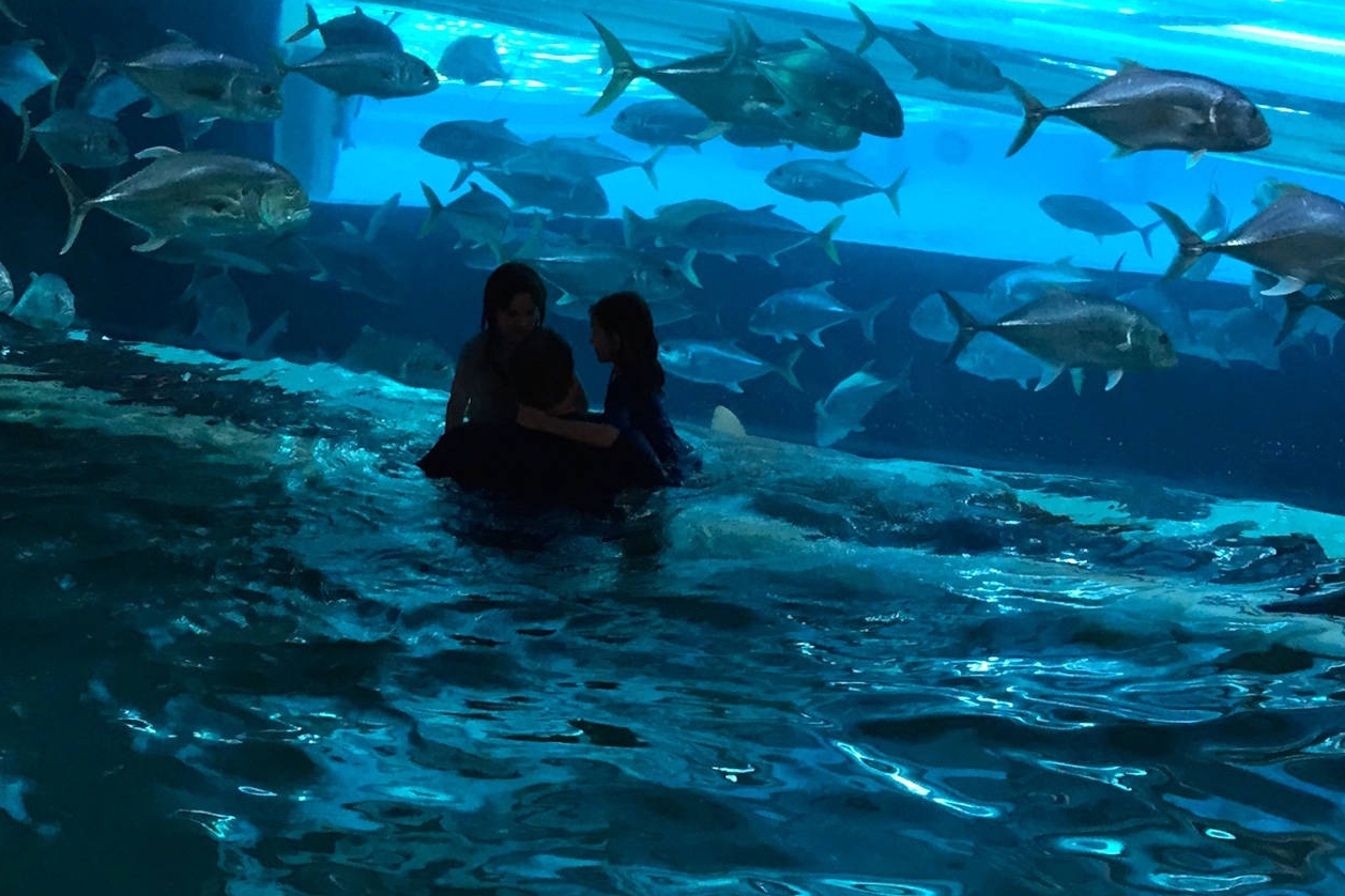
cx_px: 715
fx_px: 2241
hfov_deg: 33.4
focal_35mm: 60
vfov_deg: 21.5
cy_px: -76
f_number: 2.2
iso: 40
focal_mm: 4.15
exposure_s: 1/30
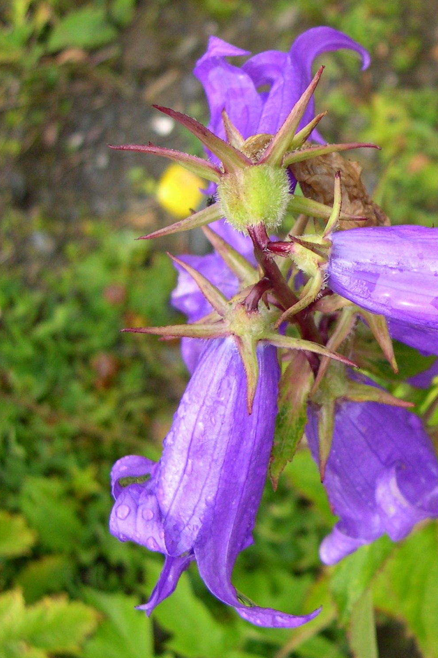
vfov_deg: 37.5
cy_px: 329
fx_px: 967
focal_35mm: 53
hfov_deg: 24.4
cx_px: 435
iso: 100
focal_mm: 8
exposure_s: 1/225
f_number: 2.8
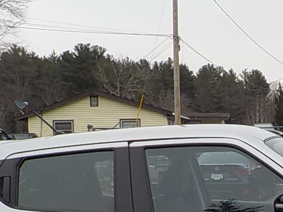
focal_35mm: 102
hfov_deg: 19.0
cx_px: 237
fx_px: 834
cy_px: 242
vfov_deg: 14.1
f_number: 3.3
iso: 125
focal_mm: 4.1
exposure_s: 1/250
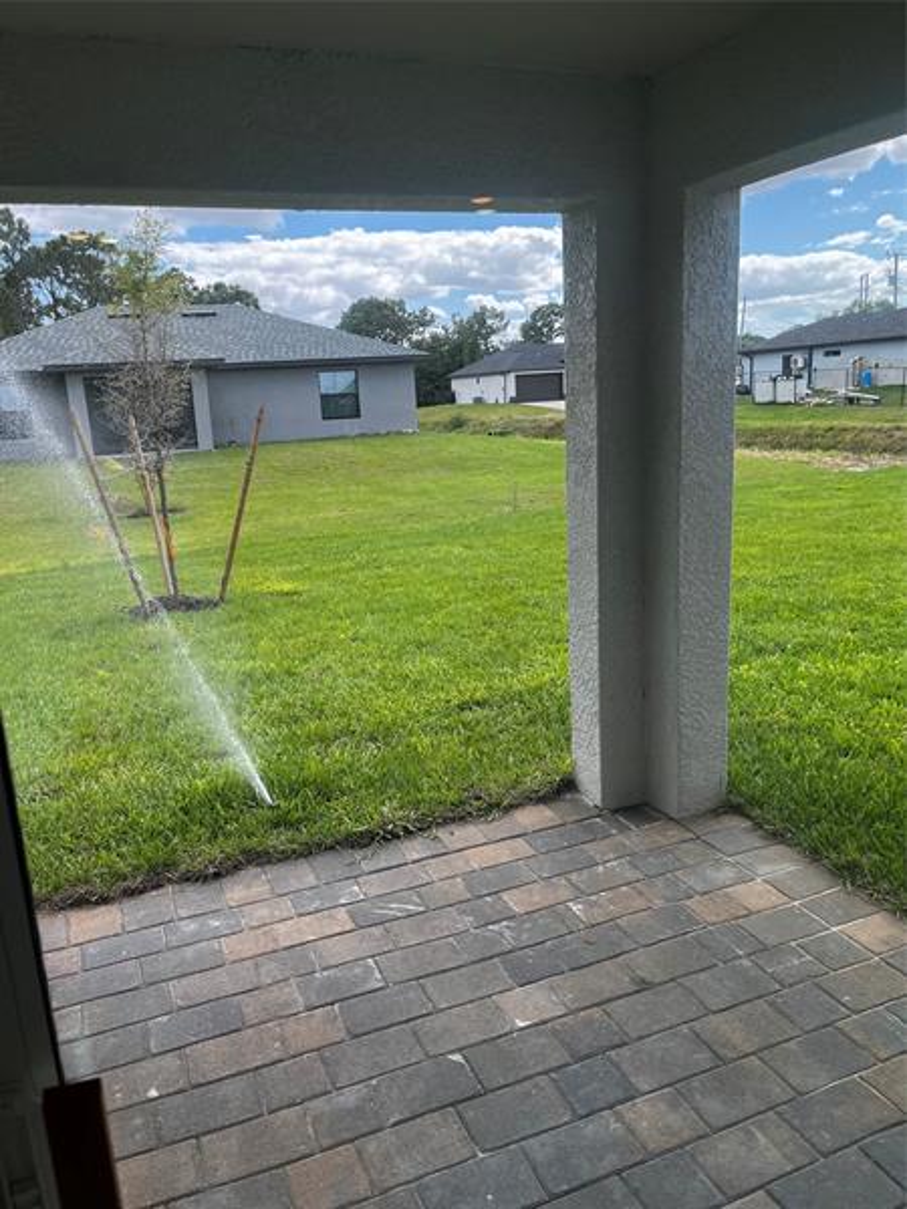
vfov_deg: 67.3
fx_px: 908
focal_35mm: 26
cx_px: 454
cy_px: 604
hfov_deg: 53.1
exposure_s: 1/583
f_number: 1.6
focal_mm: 5.1
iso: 50
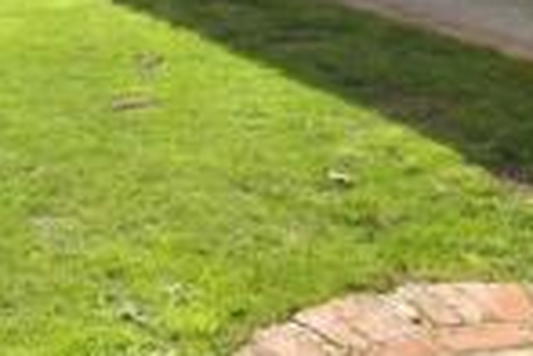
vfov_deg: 17.1
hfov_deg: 28.5
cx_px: 24
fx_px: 992
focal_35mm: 67
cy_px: -260
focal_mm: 10
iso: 640
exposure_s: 1/800
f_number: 8
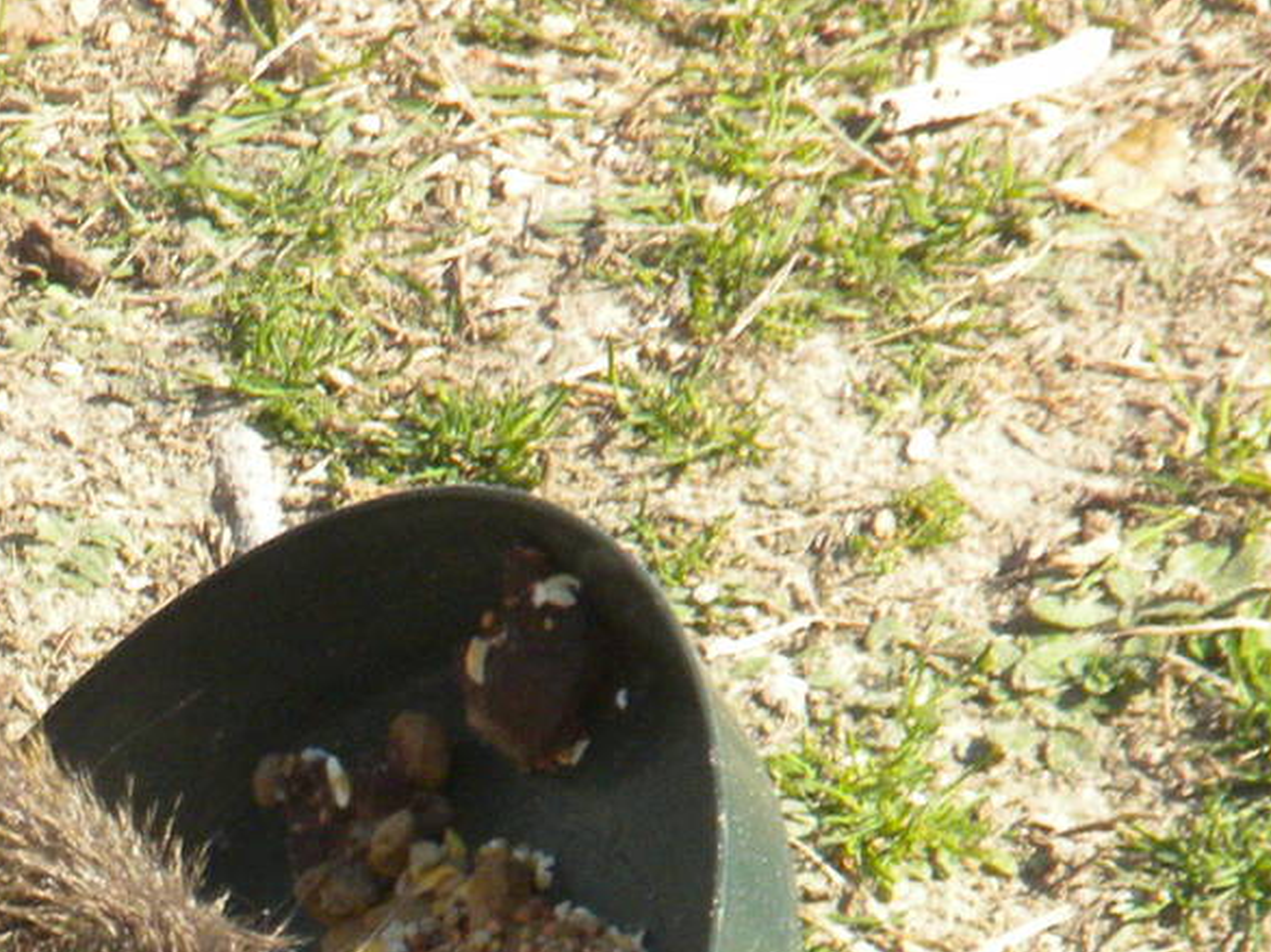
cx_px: -410
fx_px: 26058
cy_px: 1195
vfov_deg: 2.1
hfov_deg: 2.8
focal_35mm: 710
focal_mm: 46.2
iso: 180
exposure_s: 1/63
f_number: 14
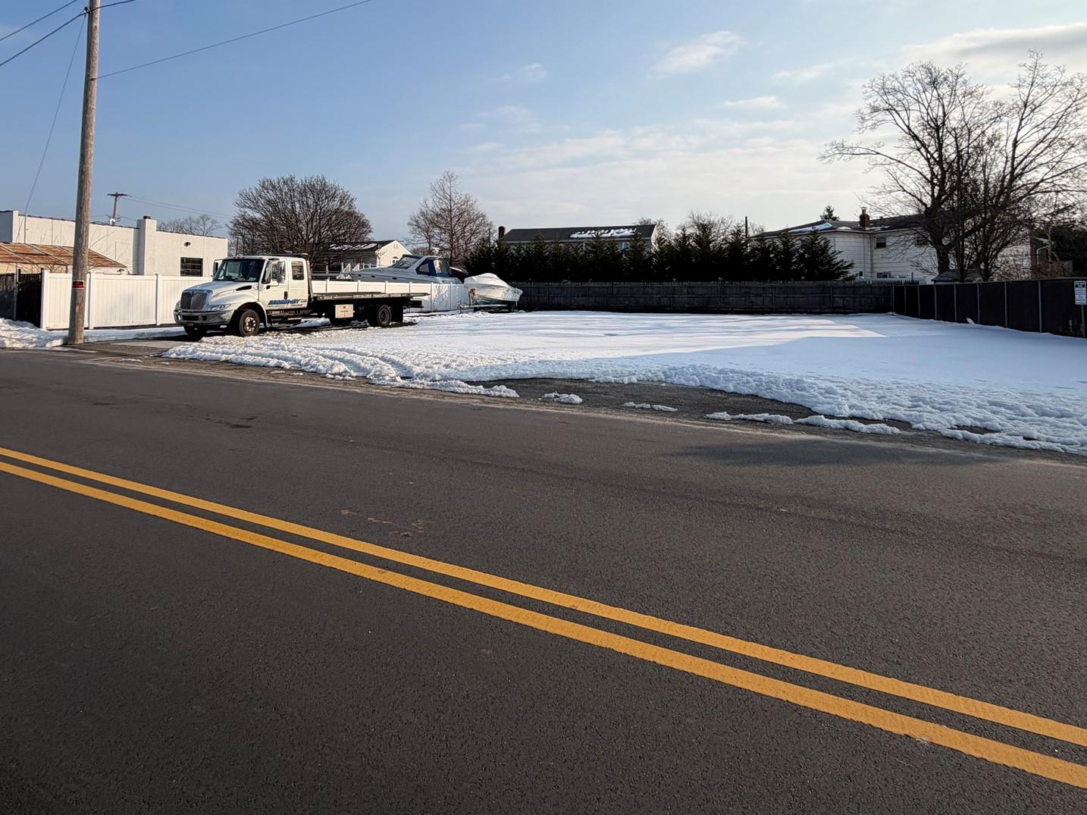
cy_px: 269
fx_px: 628
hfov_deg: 81.5
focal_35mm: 20
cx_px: 485
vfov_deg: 64.2
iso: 20
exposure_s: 1/1068
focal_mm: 2.22
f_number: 2.2
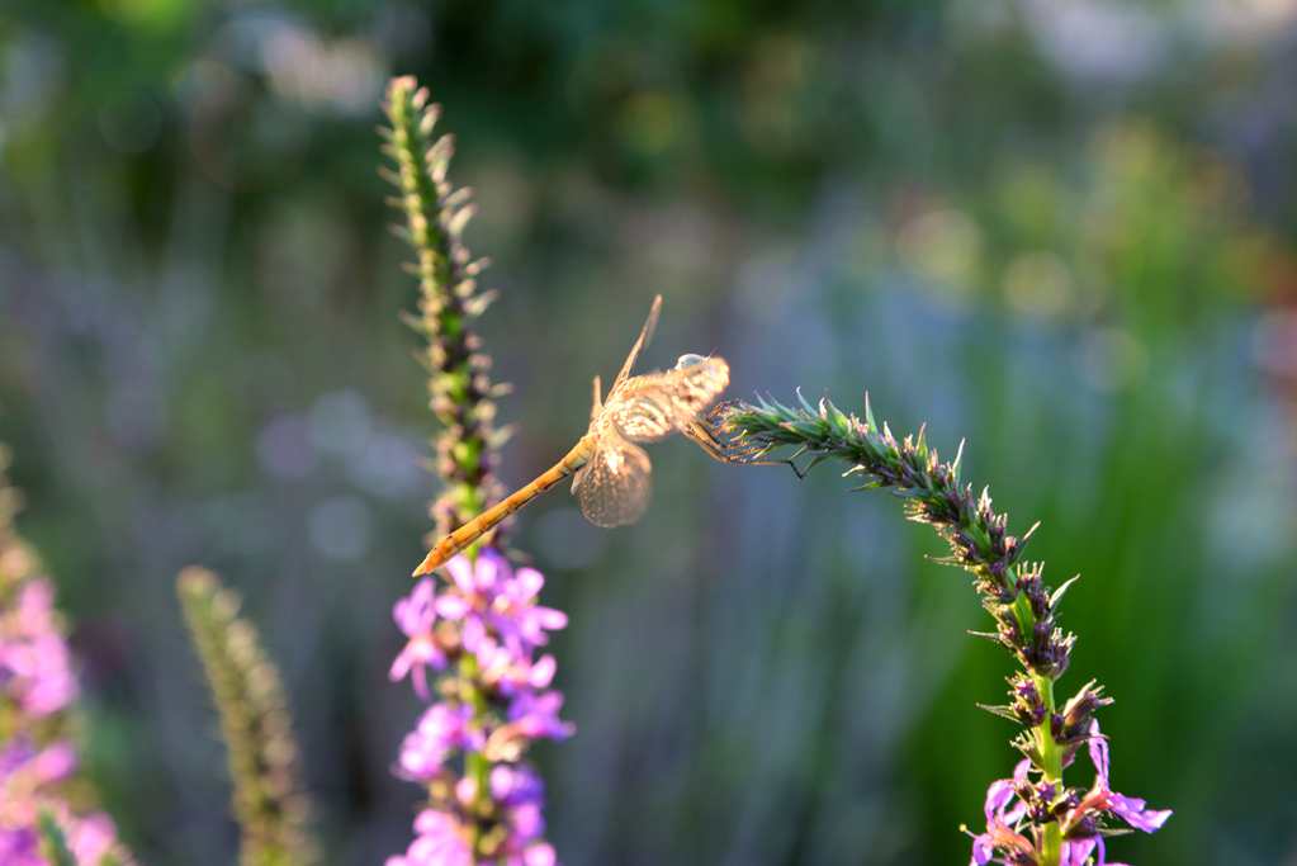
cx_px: 648
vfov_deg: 16.1
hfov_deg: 23.9
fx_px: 3064
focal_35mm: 85
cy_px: 433
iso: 100
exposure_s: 1/20
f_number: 8
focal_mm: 85
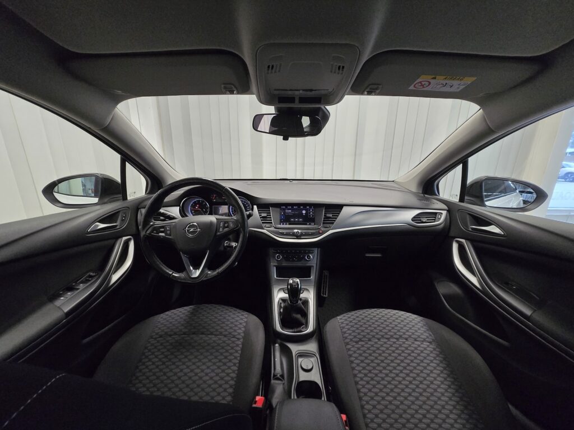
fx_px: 216
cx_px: 287
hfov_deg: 106.2
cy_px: 215
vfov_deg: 89.9
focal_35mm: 13
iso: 320
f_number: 2.2
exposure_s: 1/50
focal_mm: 1.7
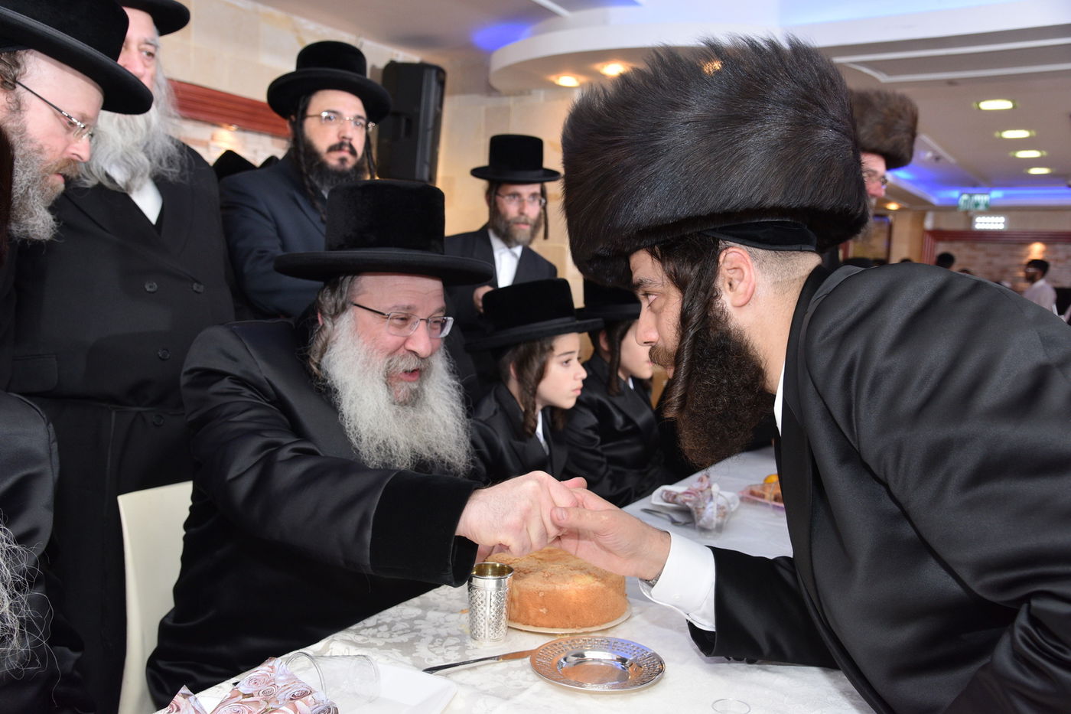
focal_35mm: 32
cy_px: 357
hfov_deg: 58.7
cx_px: 536
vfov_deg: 41.1
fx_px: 952
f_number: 5.6
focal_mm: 32
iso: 1000
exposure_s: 1/160
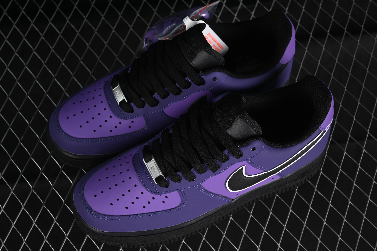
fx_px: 785
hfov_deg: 27.0
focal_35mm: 75
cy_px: 126
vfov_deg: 18.2
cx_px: 188
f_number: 6.3
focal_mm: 50
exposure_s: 1/40
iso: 160
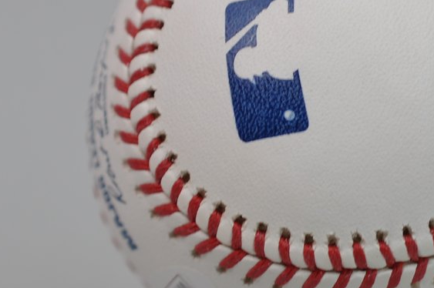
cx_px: 333
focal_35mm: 182
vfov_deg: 7.5
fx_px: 2192
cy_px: 203
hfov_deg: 11.3
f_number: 4.5
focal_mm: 40
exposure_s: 1/80
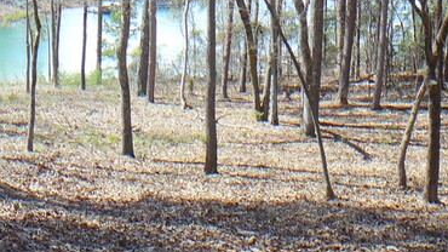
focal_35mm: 66
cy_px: 124
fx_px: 784
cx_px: 115
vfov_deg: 18.3
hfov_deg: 31.4
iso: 80
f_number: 2.8
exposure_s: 1/320
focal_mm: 5.2
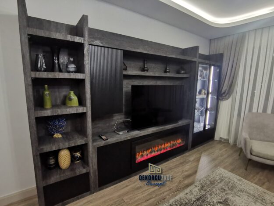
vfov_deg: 74.7
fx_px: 135
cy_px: 103
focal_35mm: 17
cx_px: 137
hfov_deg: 91.0
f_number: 2.2
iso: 640
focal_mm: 2.26
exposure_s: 1/33.3
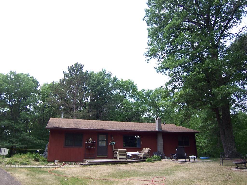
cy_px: 92
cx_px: 124
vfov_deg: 58.9
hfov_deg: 73.9
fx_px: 164
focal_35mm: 23
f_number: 2.8
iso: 64
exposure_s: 1/320
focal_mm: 3.8
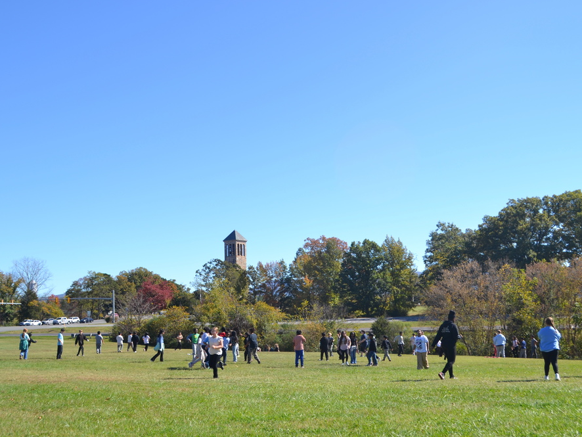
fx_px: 673
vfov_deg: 36.0
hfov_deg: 46.8
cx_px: 288
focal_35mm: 40
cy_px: 221
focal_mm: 24
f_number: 7.1
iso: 100
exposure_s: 1/250
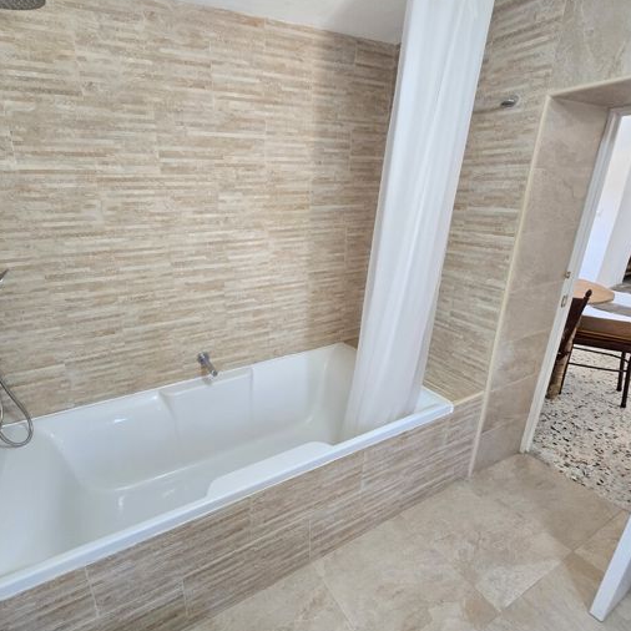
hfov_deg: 87.0
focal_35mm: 16
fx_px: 330
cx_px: 275
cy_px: 320
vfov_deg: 87.4
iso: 250
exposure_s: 1/50
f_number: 2.2
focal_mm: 2.2
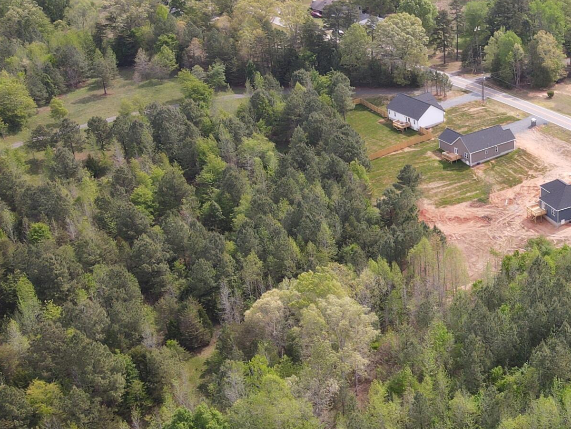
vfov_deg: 24.4
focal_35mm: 60
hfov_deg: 30.3
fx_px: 990
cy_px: 218
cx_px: 548
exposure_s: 1/15
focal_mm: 4.5
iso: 120
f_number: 2.8
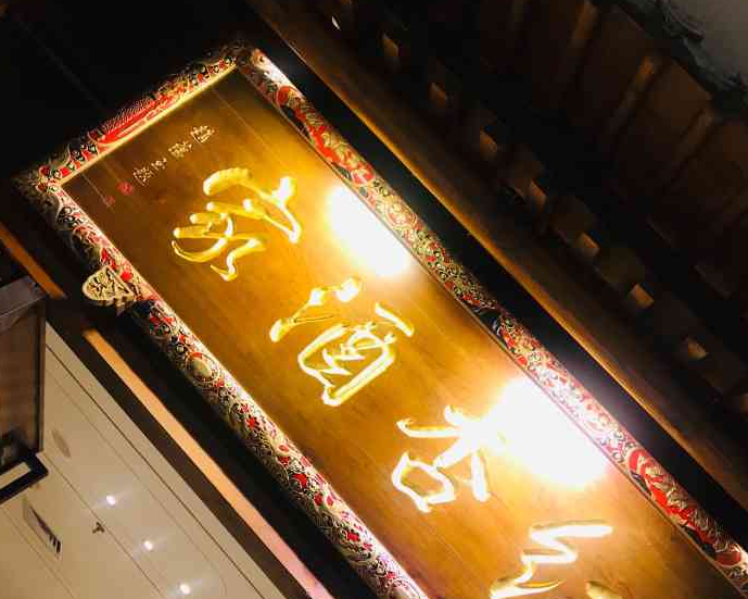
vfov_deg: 39.4
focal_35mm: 37
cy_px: 425
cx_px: 373
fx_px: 819
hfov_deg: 49.1
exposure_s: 1/33
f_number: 1.8
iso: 40
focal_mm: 3.99
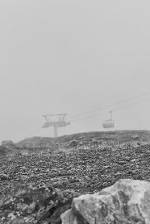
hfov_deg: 6.7
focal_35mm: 205
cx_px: 198
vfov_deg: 10.0
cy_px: 115
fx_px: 1278
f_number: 4.5
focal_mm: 95
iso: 160
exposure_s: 1/400
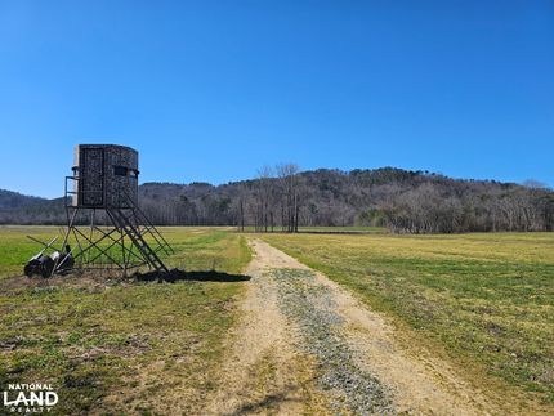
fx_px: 368
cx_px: 277
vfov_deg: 58.9
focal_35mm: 23
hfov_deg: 73.9
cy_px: 208
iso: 10
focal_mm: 6.3
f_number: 1.7
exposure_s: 1/1022
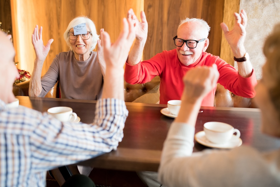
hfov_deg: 54.4
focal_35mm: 35
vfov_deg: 37.9
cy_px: 94
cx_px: 140
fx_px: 272
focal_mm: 35
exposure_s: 1/160
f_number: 2.5
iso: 800
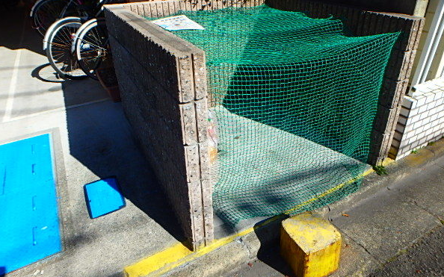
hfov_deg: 74.7
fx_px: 290
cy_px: 115
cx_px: 235
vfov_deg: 50.8
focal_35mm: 24
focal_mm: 3.7
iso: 125
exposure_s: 1/400
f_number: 6
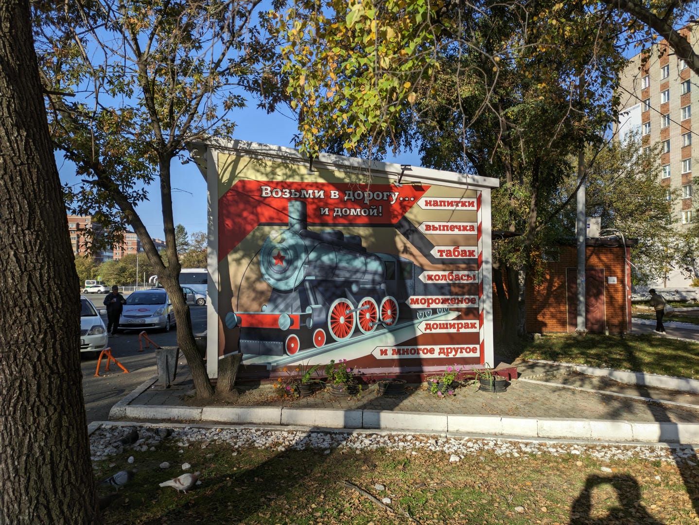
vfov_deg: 54.9
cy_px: 262
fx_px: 505
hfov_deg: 69.4
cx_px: 350
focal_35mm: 25
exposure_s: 1/1429
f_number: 1.89
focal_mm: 5.43
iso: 38
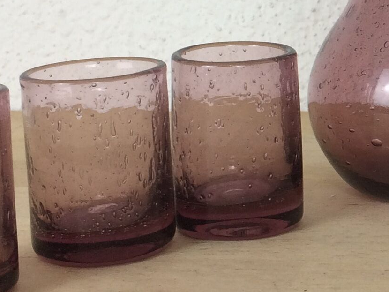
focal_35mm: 114
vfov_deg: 12.9
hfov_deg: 16.4
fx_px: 1281
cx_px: 500
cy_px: 52
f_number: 2.2
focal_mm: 4.15
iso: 32
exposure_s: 1/50
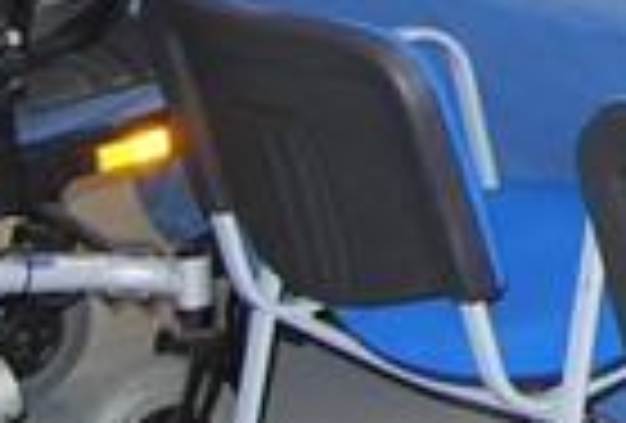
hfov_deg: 11.7
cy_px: -533
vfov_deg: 8.3
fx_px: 2707
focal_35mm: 155
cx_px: 1302
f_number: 3.5
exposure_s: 1/60
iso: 200
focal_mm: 18
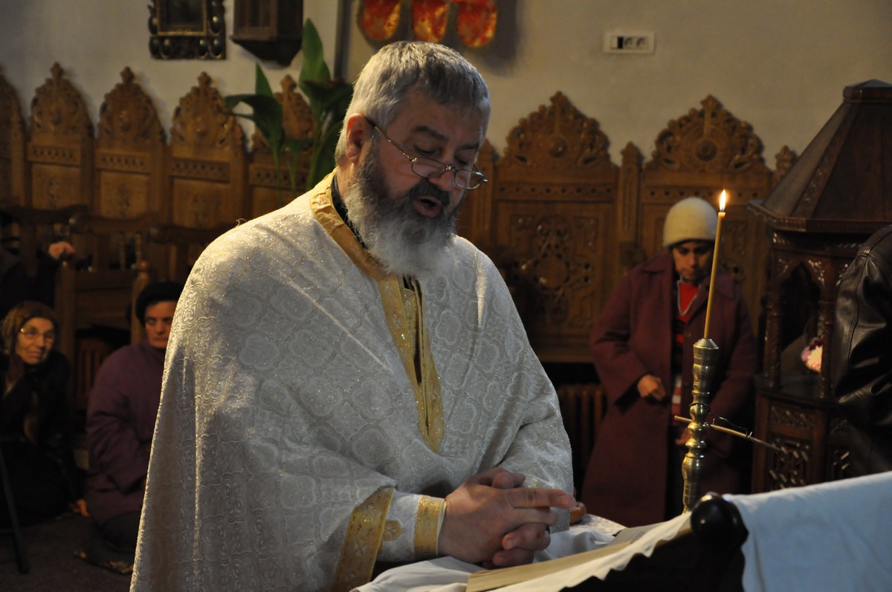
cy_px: 296
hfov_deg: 26.0
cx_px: 446
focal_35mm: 78
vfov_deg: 17.4
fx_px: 1930
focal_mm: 52
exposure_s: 1/40
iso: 1600
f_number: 5
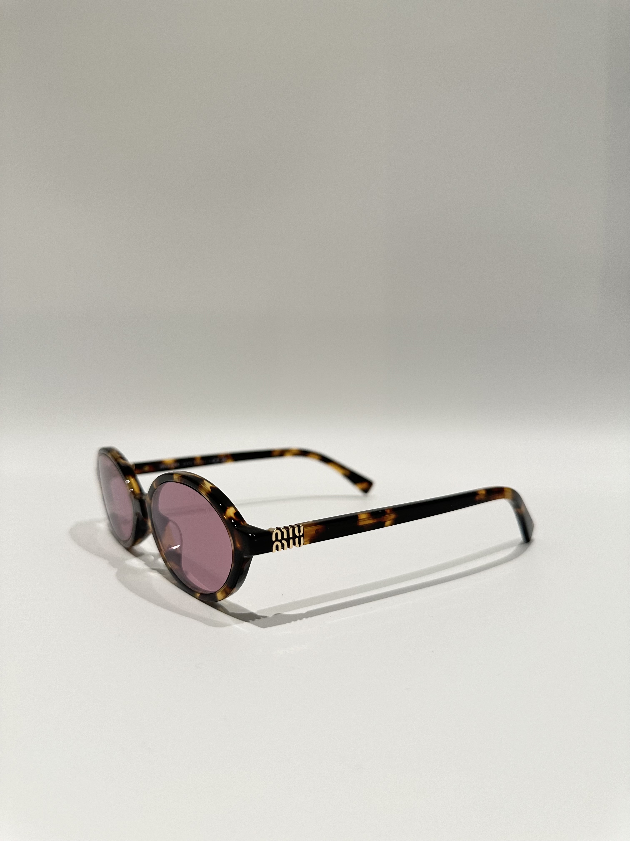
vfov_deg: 71.6
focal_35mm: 24
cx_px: 315
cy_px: 420
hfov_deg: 56.8
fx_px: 582
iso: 200
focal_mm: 6.86
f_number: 1.78
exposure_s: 1/100
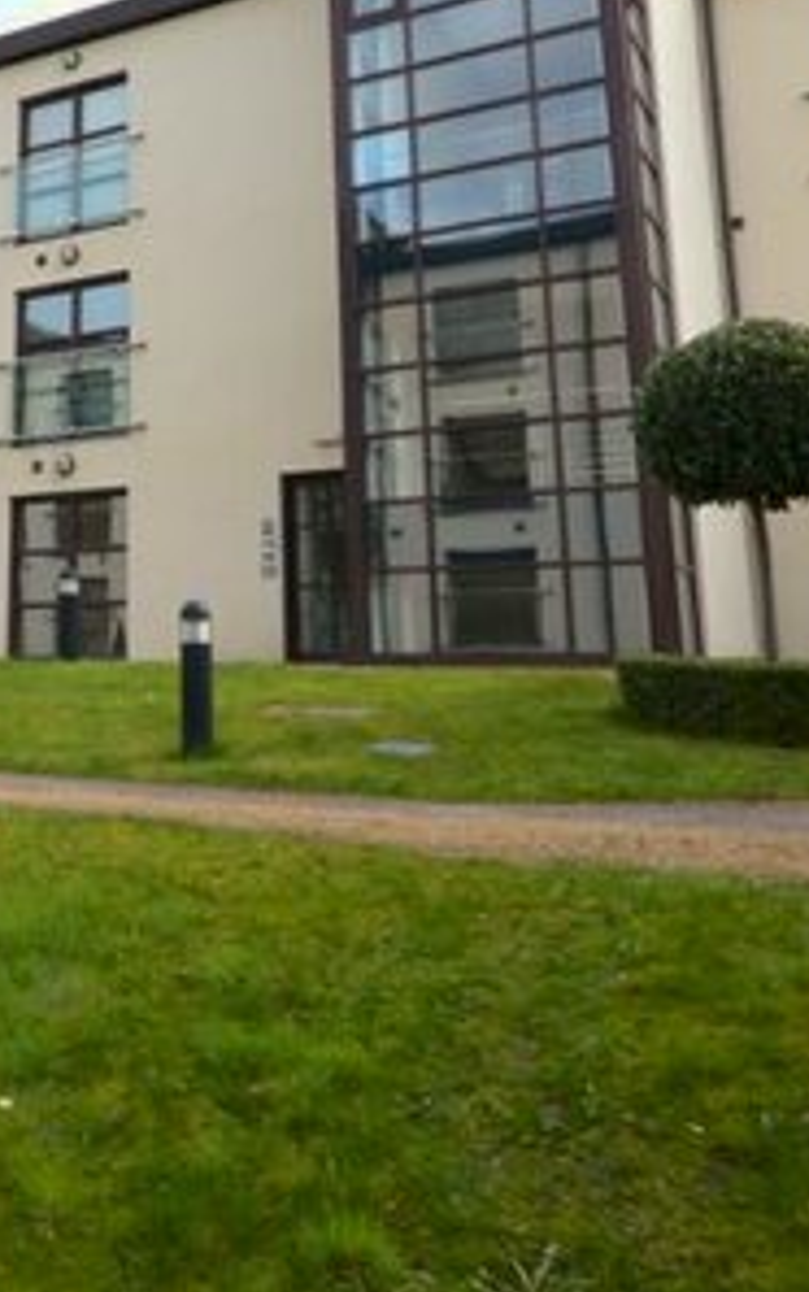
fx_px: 1268
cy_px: 396
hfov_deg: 32.6
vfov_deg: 52.6
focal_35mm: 36
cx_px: 4
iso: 100
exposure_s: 1/160
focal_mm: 10
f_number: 6.3
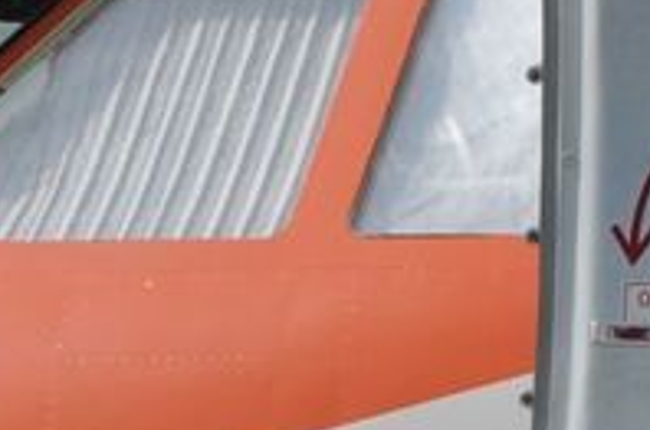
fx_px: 12230
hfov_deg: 3.0
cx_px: 693
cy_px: 640
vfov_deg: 2.0
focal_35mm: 679
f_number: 8
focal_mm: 70
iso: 200
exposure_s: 1/1000
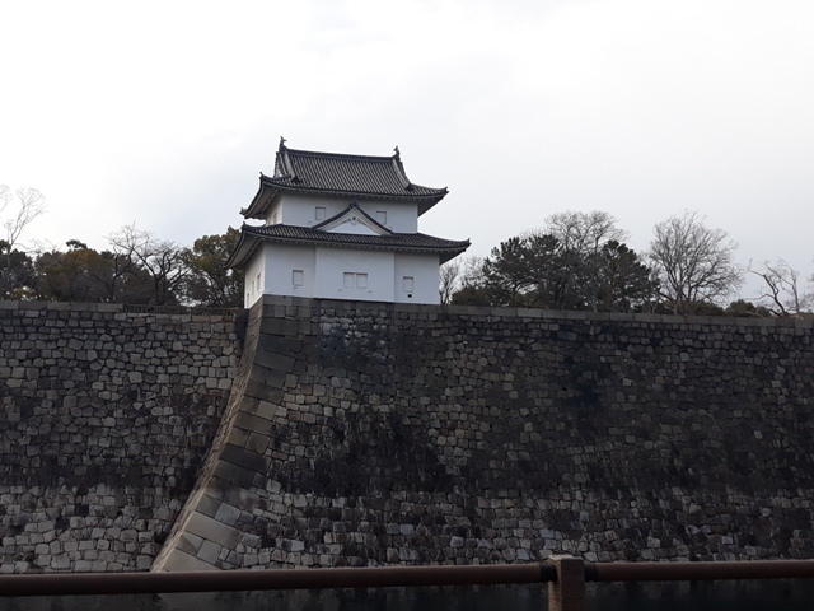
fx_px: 635
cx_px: 407
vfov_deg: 51.4
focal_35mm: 27
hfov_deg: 65.3
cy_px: 306
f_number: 1.7
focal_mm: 3.71
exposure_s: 1/1328
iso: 40
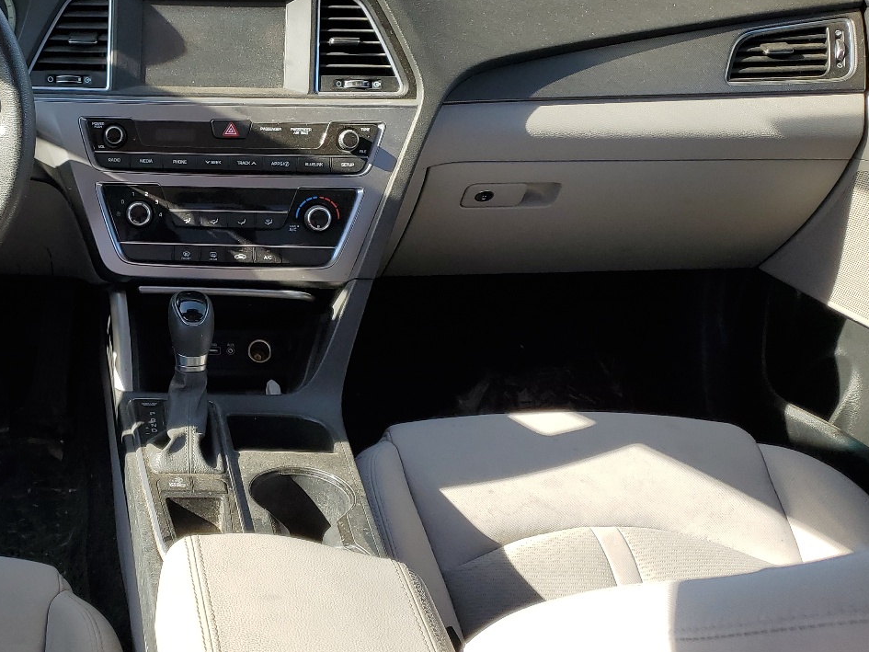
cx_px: 157
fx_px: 1105
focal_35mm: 44
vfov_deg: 32.9
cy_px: 304
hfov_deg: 40.9
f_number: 1.5
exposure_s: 1/556
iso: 50
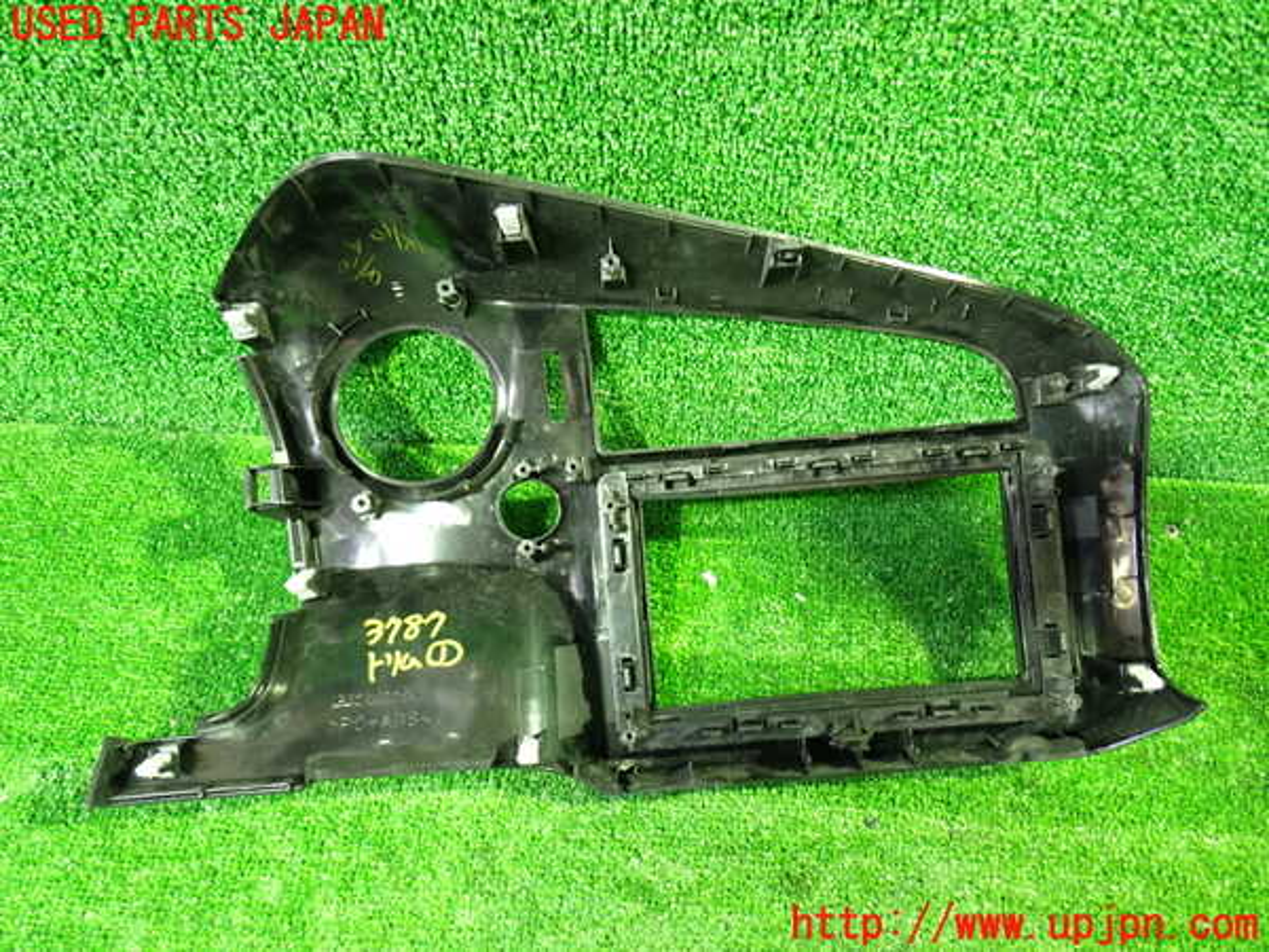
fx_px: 1100
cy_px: 476
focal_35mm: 30
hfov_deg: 60.0
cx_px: 634
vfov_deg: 46.8
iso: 800
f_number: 2.3
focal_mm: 5.4
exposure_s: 1/13
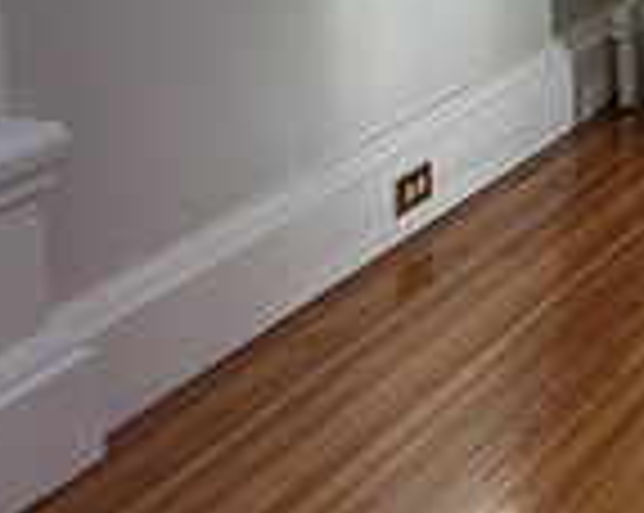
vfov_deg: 13.9
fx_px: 1865
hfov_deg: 14.3
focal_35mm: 98
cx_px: 1477
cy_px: -418
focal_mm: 2.22
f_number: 2.2
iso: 64
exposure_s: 1/120
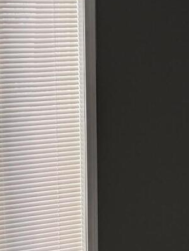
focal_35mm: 121
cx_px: 18
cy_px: 168
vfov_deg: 16.2
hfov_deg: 12.2
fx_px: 880
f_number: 1.78
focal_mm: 6.76
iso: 80
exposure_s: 1/312
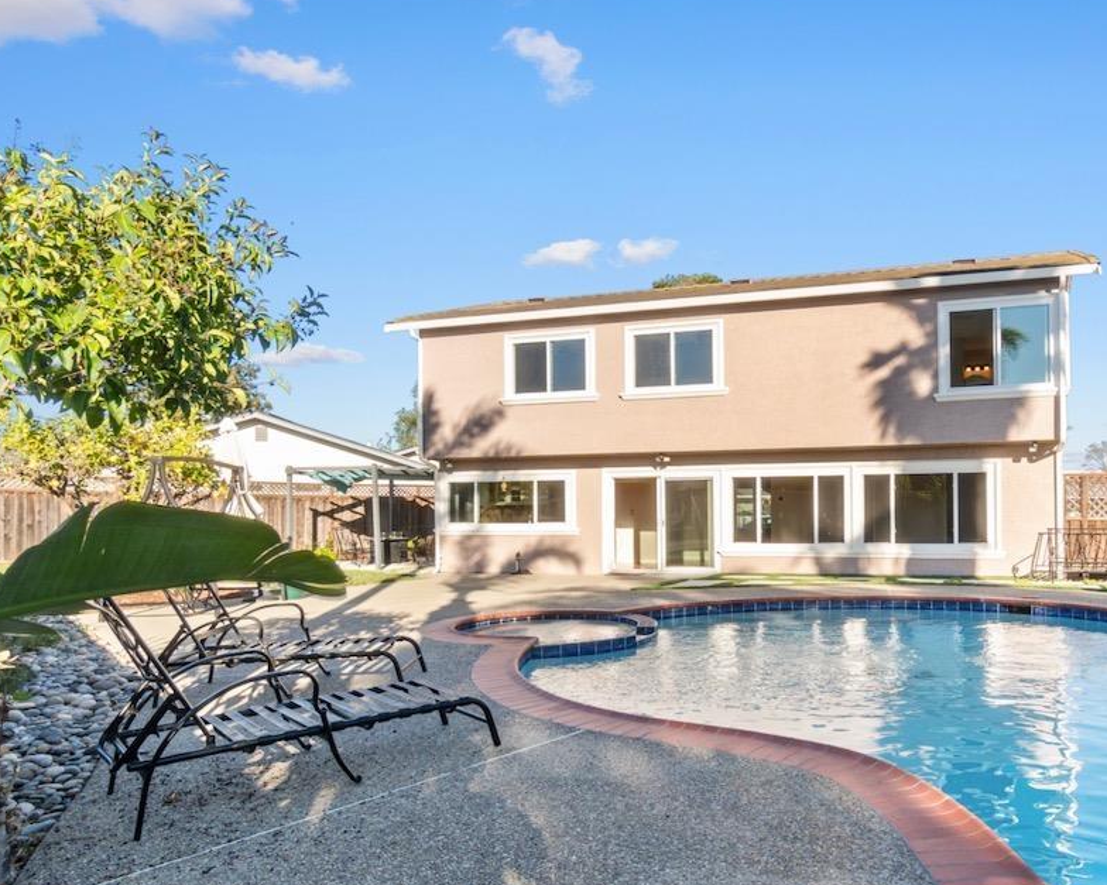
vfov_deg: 60.5
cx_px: 751
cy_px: 514
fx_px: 753
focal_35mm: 23
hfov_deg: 70.2
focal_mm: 10
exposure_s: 1/250
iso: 200
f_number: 6.3
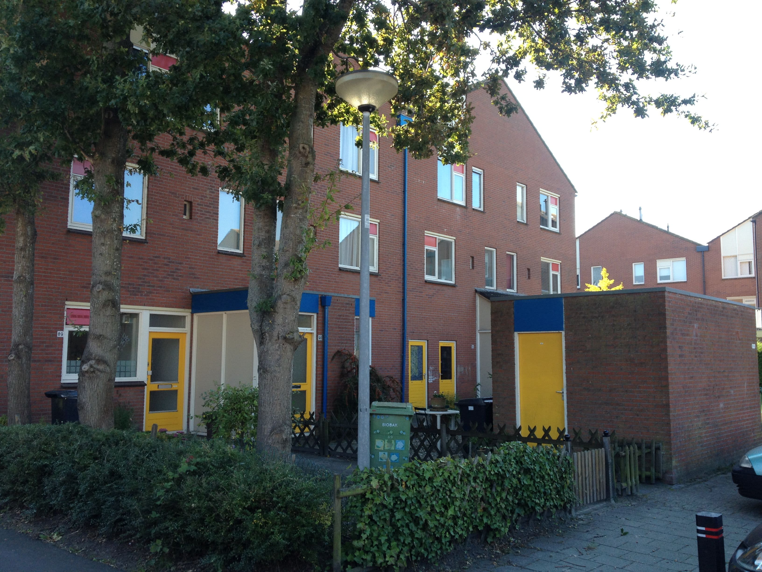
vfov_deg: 40.7
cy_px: 286
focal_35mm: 35
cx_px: 381
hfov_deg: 52.6
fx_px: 770
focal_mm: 4.3
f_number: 2.4
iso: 50
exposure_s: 1/196
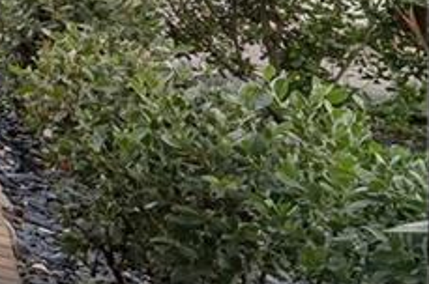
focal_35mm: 98
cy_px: -269
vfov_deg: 12.4
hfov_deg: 10.0
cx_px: -1017
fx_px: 1166
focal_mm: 14
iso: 100
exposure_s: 1/80
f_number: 4.5
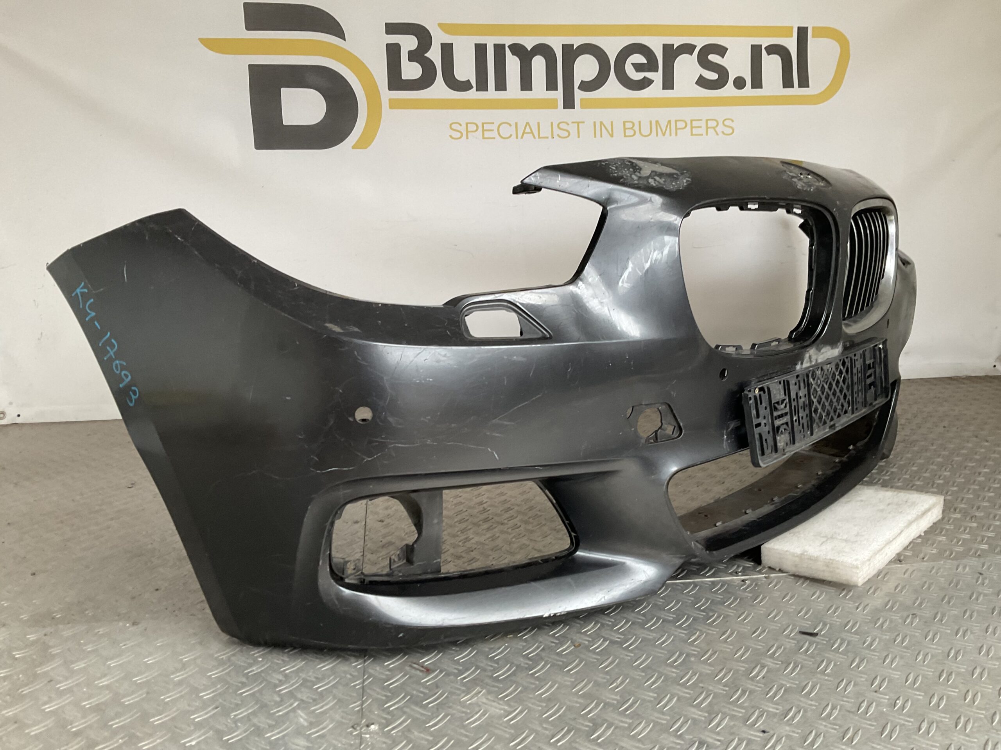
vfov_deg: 48.2
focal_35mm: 29
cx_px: 500
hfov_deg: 61.7
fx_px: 839
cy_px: 375
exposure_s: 1/50
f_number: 1.8
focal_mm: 3
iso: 80
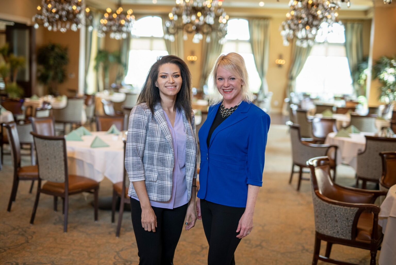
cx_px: 198
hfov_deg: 39.6
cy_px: 132
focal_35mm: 50
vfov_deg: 27.0
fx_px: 550
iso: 500
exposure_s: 1/125
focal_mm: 50
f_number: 1.8
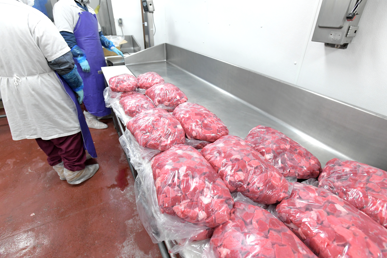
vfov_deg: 67.4
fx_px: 193
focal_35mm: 18
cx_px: 194
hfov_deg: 90.0
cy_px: 131
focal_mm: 17
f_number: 5.6
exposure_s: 1/200
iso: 4000
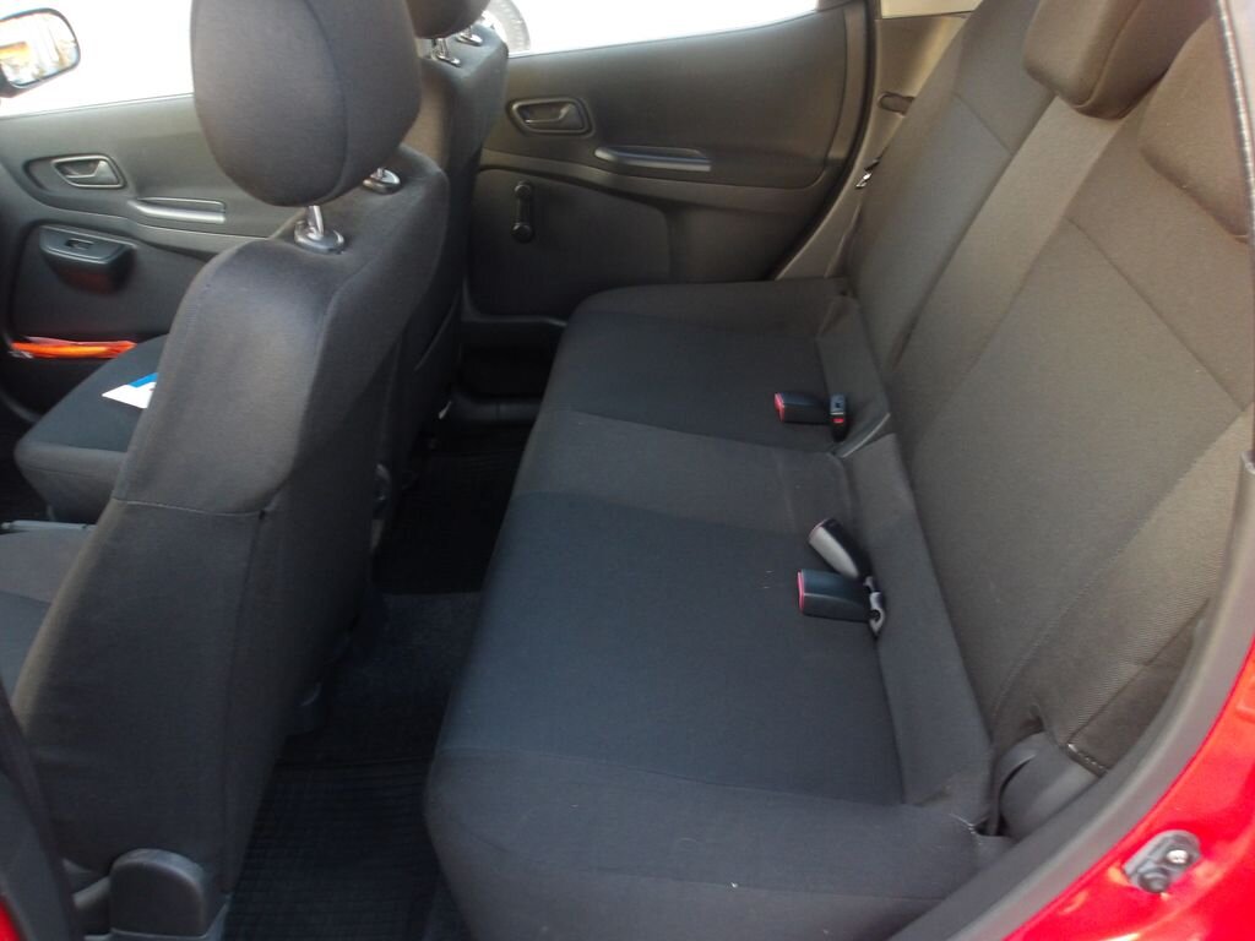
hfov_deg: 65.3
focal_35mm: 27
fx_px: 979
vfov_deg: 51.4
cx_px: 628
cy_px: 470
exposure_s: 1/15
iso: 262
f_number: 3
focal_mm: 4.9
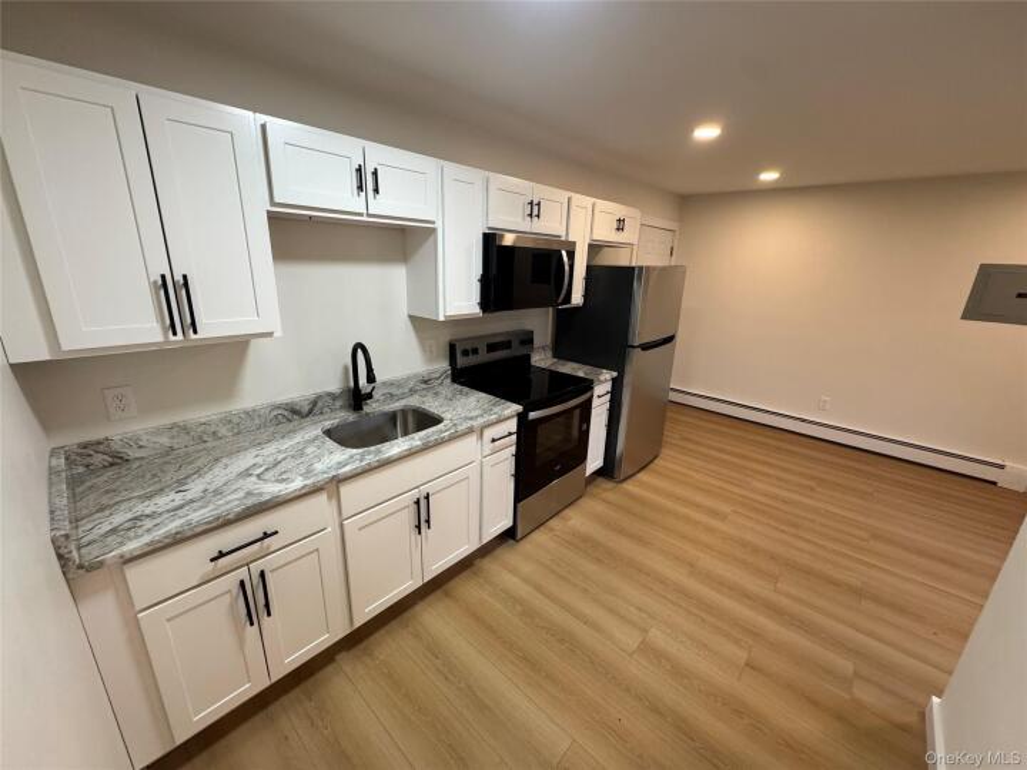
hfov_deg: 102.1
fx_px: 415
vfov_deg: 85.7
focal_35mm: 14
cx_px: 514
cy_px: 385
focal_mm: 2.22
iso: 250
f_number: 2.2
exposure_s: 1/120
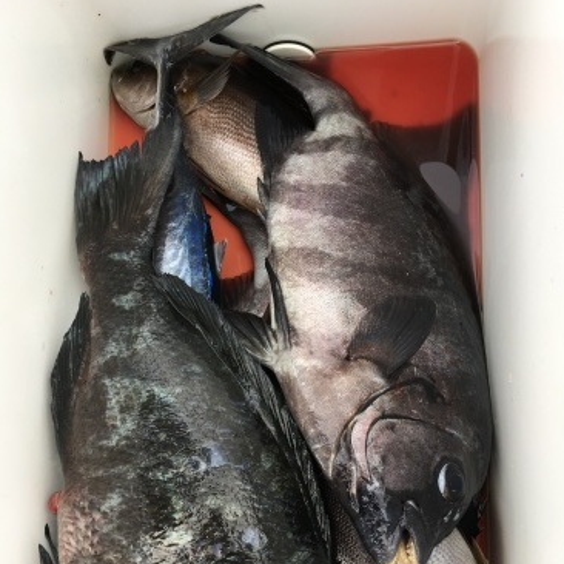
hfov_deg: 47.2
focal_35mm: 35
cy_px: 370
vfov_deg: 46.6
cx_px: 284
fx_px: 645
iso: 32
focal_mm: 4.15
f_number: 2.2
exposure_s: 1/120
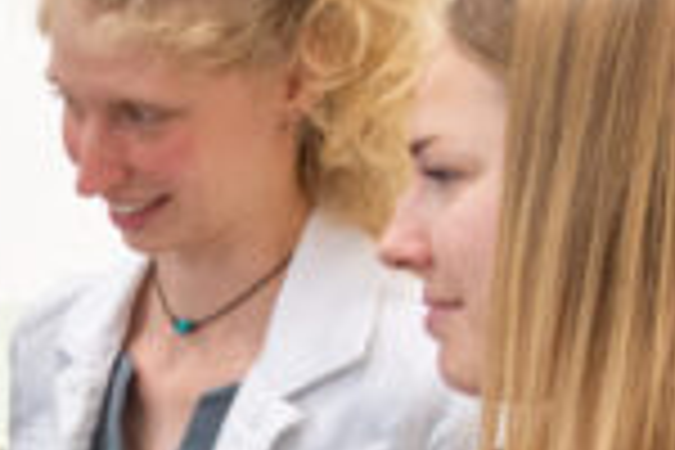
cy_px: 974
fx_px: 2543
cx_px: -1008
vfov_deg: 9.3
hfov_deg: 11.9
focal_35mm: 136
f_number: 4.5
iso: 800
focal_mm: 17
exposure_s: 1/80
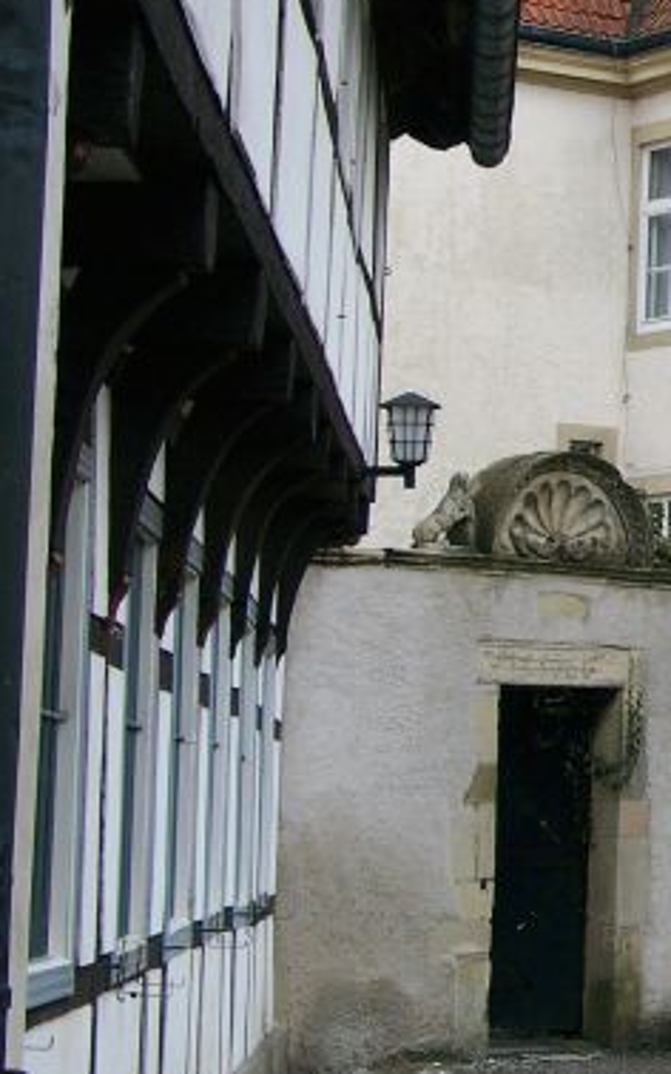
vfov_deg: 17.5
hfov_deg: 10.5
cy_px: 332
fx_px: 3484
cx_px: 1129
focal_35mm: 119
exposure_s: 1/302
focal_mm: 11.05
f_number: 4
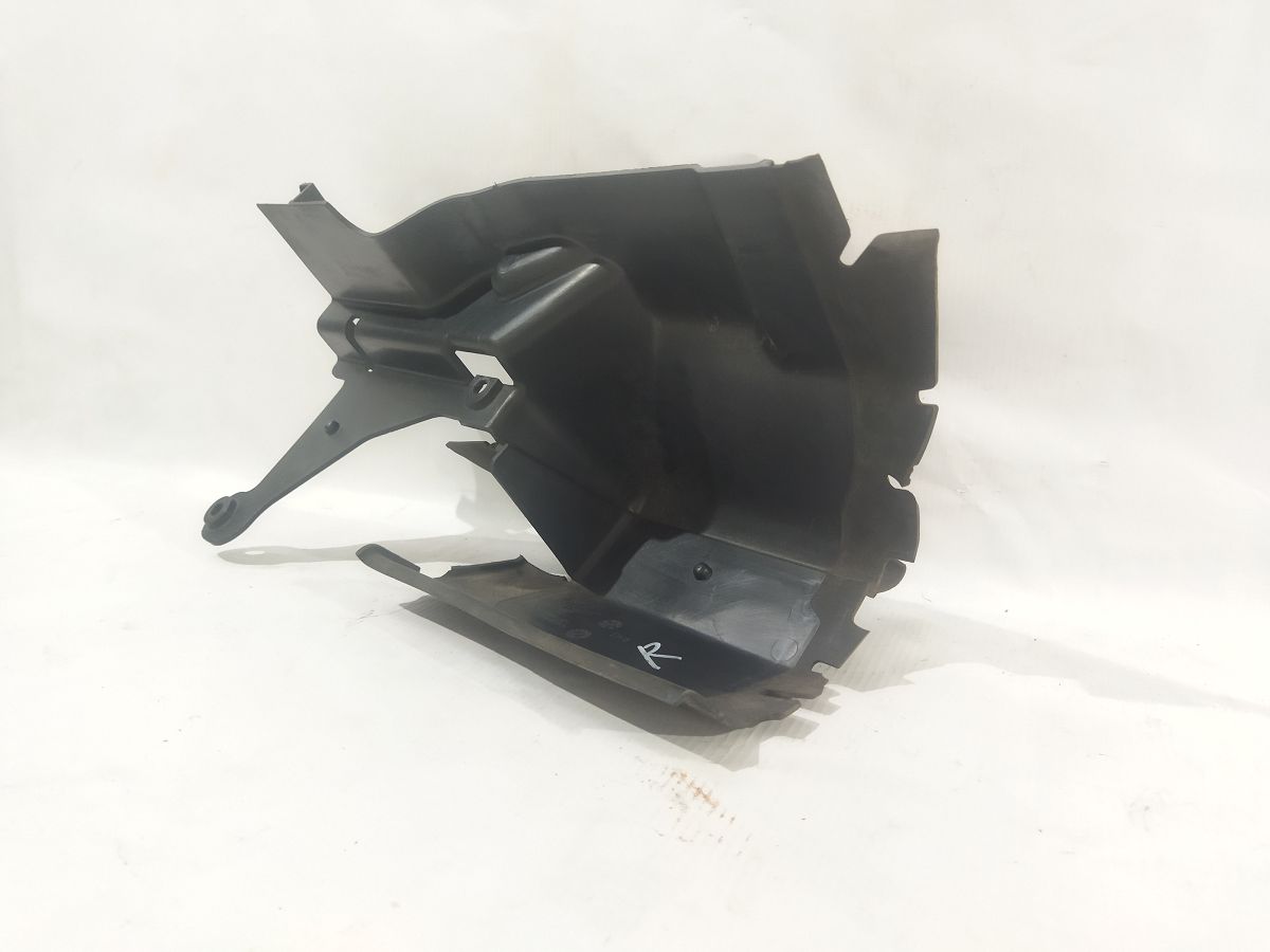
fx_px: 991
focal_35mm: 27
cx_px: 635
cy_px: 476
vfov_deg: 51.4
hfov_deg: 65.3
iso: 356
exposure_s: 1/50
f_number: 1.79
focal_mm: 4.71
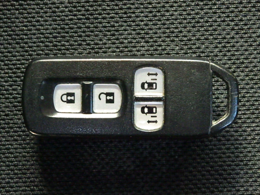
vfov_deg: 15.7
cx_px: 130
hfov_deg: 20.9
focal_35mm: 94
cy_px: 98
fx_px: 706
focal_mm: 16.7
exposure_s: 1/60
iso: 1600
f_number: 5
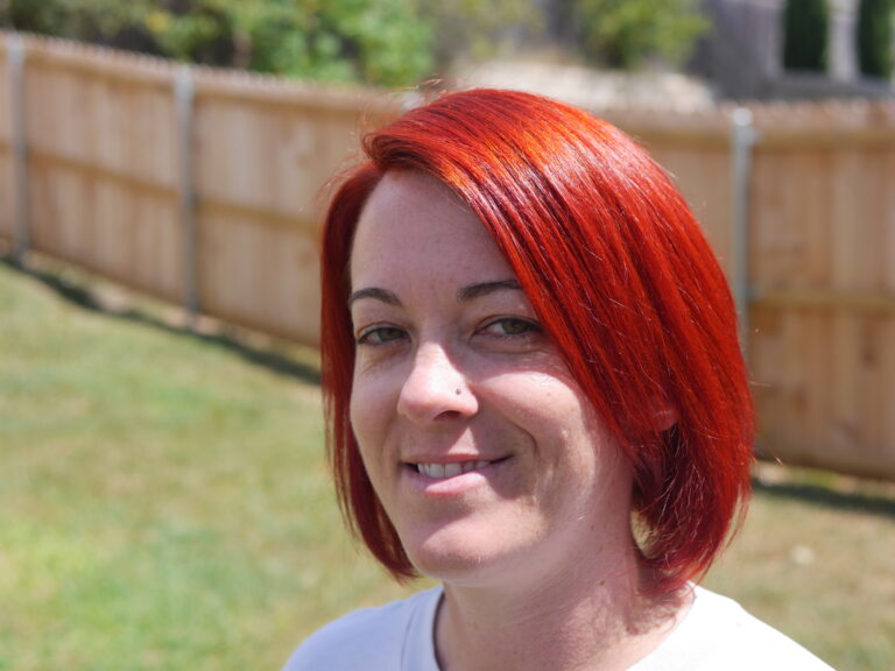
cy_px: 336
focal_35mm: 50
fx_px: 1293
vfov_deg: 29.1
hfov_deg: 38.2
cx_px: 448
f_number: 2.8
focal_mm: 25
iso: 200
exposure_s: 1/1600
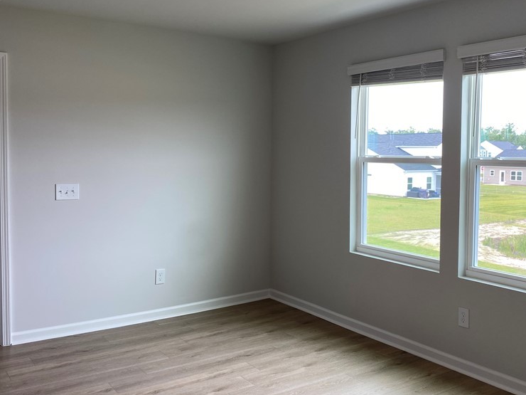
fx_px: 547
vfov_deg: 39.6
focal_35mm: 36
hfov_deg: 51.3
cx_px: 284
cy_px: 180
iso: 32
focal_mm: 4.25
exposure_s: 1/141
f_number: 1.8
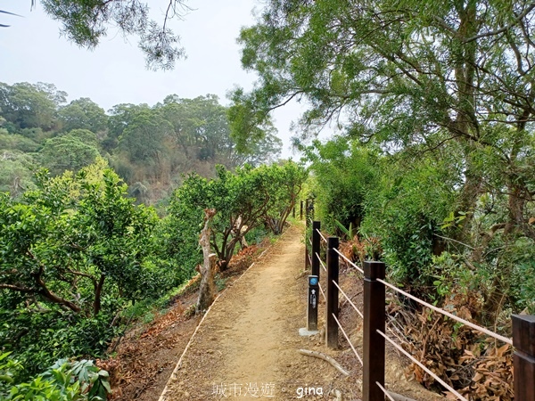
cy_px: 200
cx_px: 268
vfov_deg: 54.9
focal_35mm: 25
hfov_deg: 69.4
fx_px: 386
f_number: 1.8
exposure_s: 1/158
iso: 32
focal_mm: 4.6
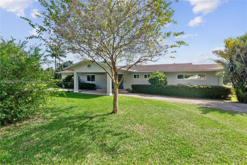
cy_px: 82
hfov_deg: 96.7
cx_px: 124
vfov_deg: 73.8
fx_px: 110
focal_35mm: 16
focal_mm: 16
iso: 320
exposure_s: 1/125
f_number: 14
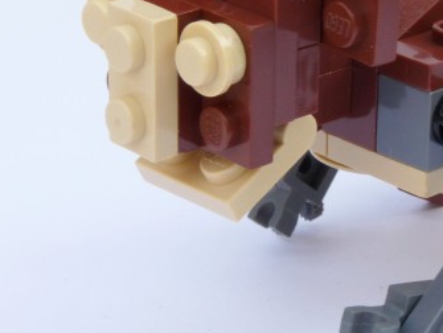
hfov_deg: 12.6
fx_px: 1986
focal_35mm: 155
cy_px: 102
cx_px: 451
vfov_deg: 9.6
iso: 100
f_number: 8
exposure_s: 1/30
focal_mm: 11.5
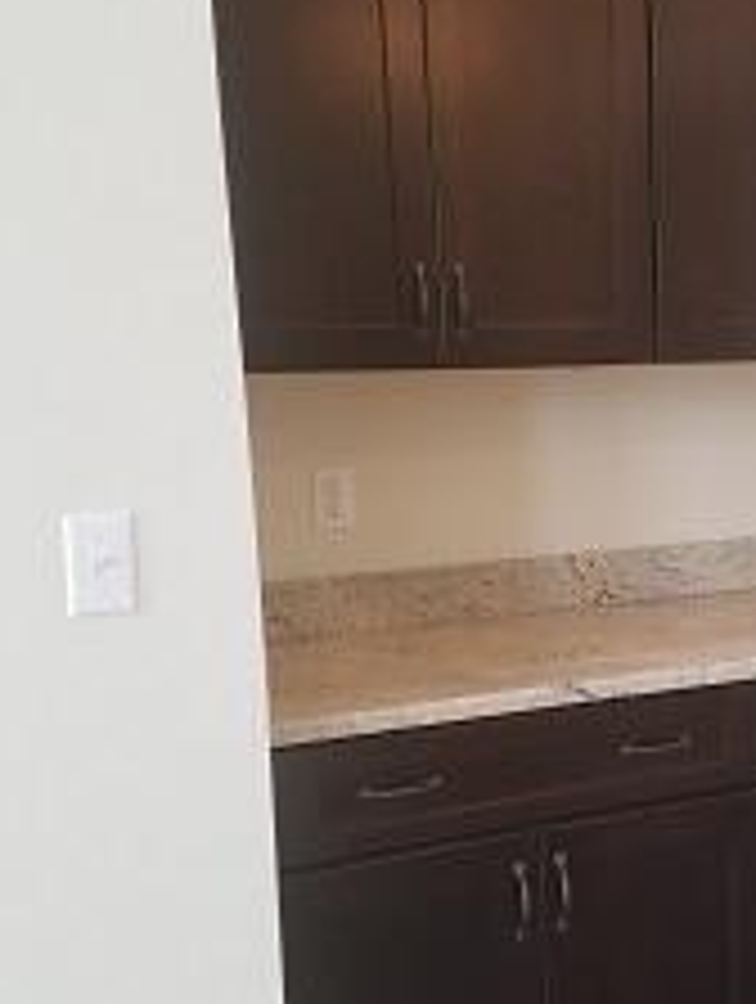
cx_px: 677
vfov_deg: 40.2
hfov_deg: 29.7
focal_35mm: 47
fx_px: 1365
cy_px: 590
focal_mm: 4.2
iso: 100
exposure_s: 1/60
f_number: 1.7
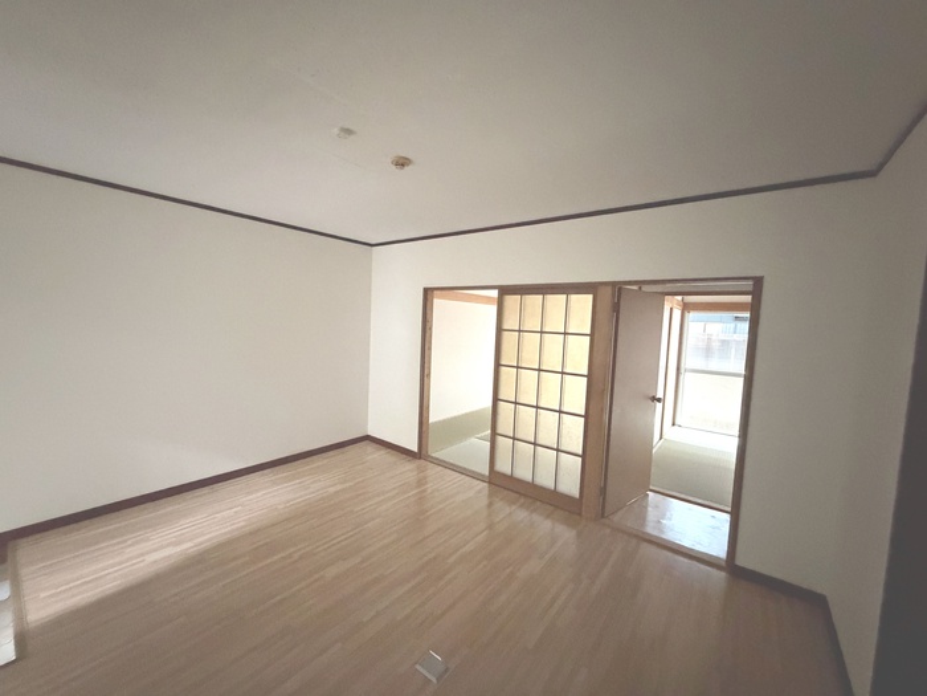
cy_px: 348
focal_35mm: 14
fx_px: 375
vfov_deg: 85.7
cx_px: 464
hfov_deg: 102.1
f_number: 2.2
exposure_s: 1/33
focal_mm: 2.22
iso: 1600
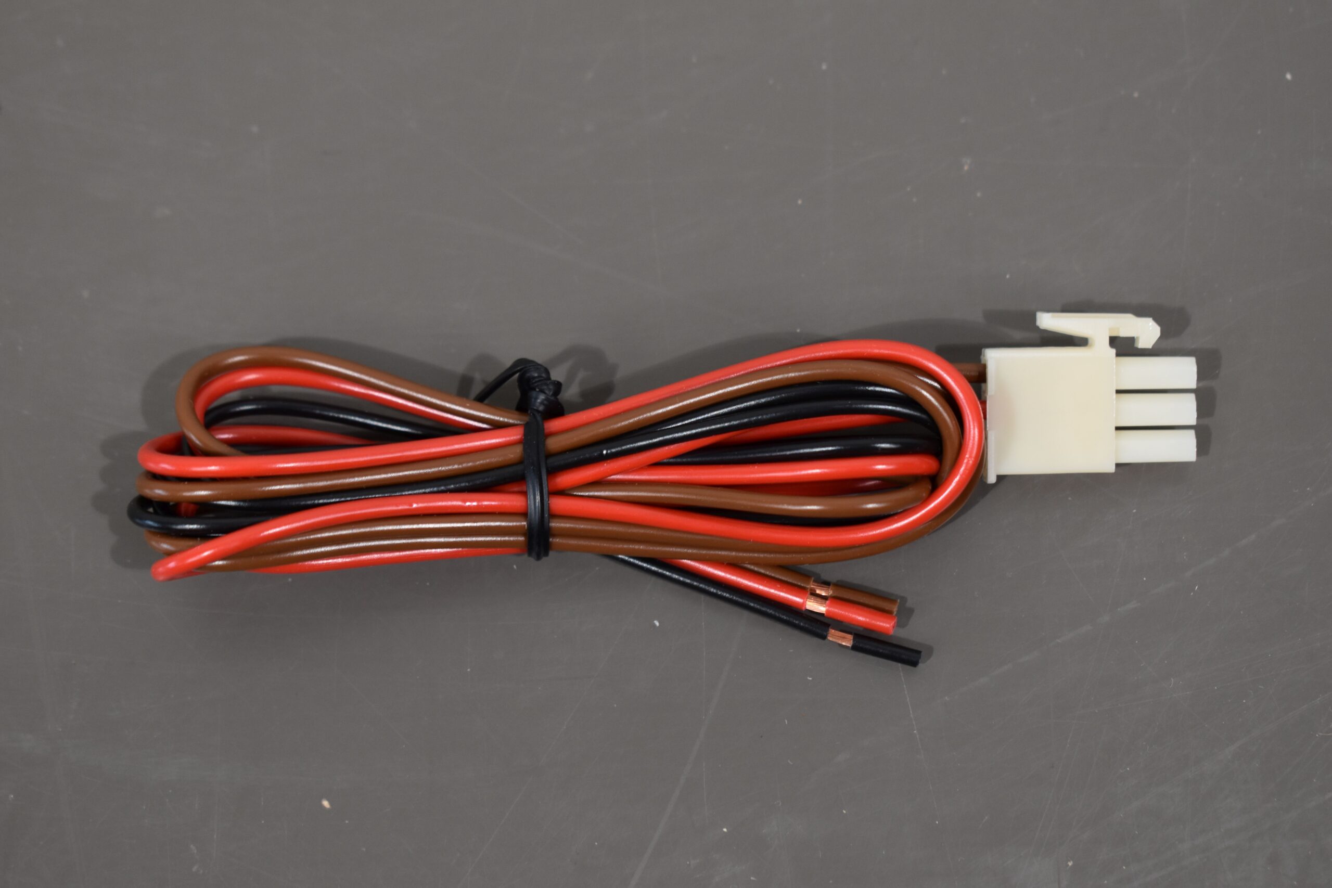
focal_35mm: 78
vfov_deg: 17.5
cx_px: 666
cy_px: 444
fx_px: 2886
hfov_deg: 26.0
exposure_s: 1/60
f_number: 5.6
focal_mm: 52
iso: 500
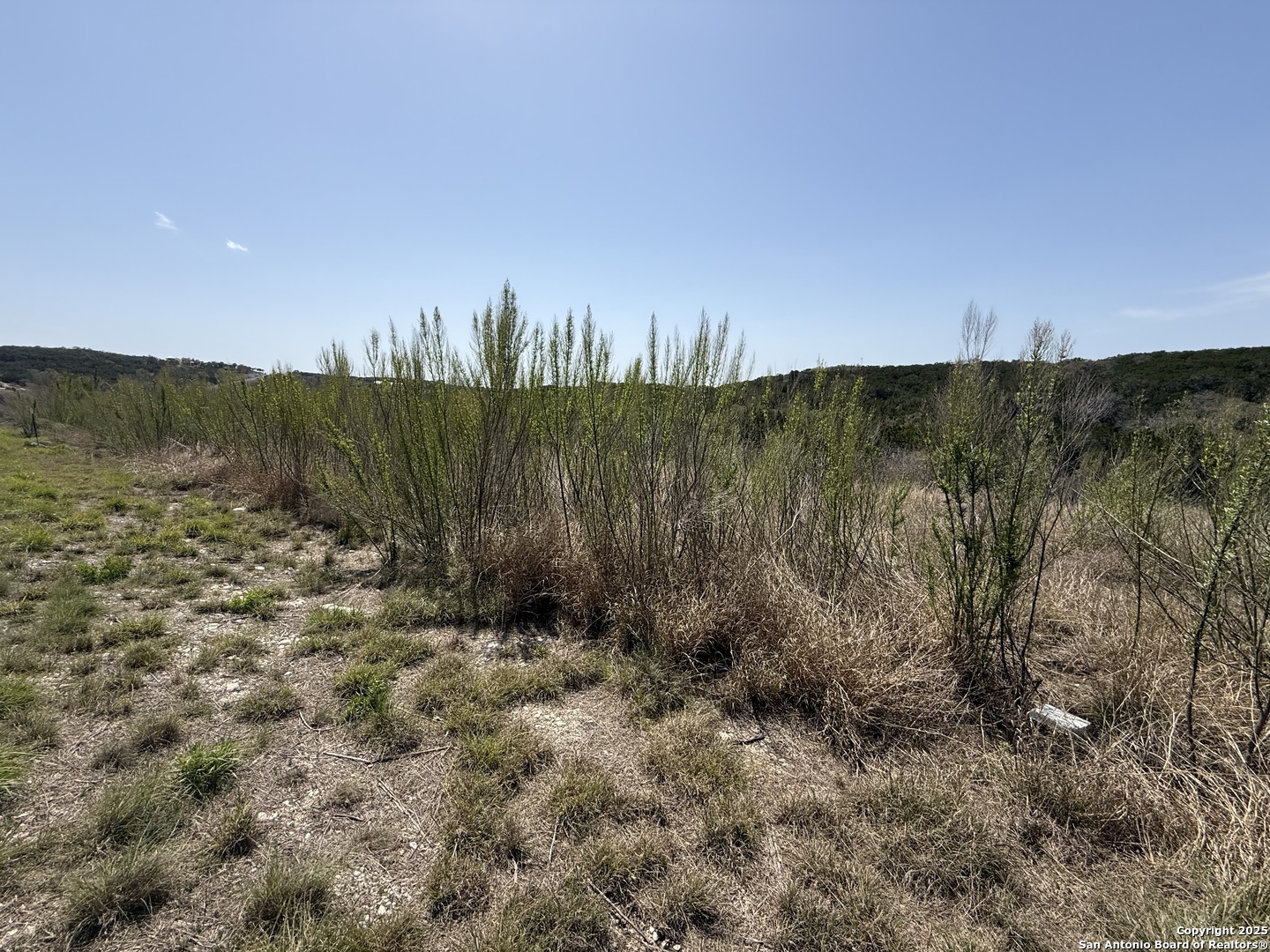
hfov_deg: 102.1
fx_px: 514
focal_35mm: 14
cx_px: 635
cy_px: 476
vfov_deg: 85.7
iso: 50
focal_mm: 2.22
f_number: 2.2
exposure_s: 1/2506
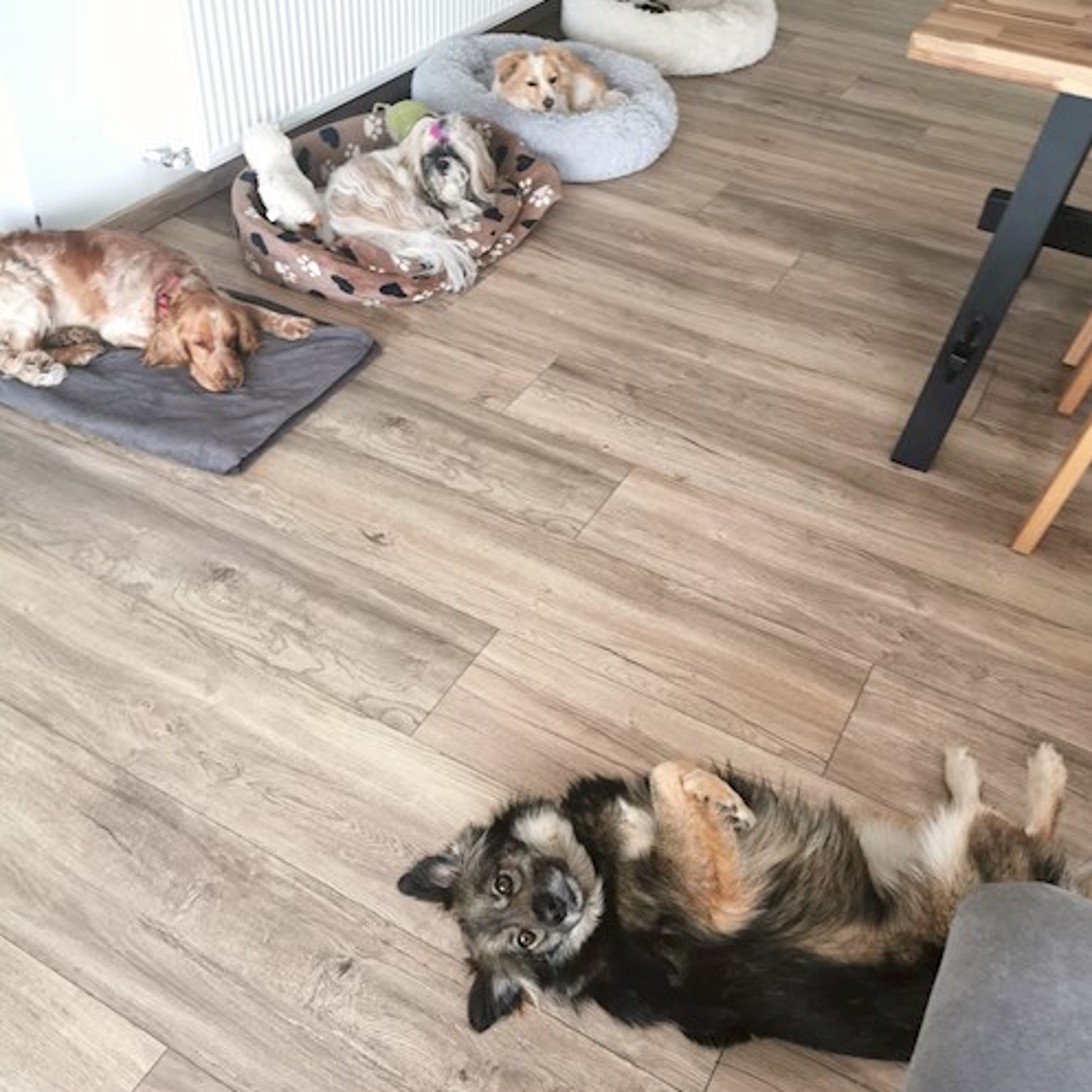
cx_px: 545
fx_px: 1142
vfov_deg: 51.1
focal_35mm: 32
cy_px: 553
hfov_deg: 51.1
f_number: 1.8
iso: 160
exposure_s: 1/50
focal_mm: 5.58
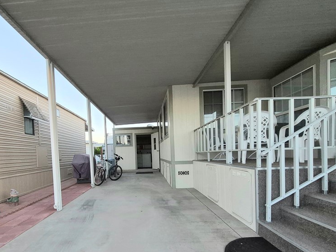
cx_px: 137
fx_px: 175
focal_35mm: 18
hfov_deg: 86.8
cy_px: 155
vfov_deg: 70.6
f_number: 2.2
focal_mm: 1.74
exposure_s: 1/120
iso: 200
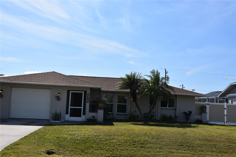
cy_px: 78
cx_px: 118
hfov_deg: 49.6
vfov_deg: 34.2
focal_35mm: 39
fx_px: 256
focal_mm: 26
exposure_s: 1/250
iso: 100
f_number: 11
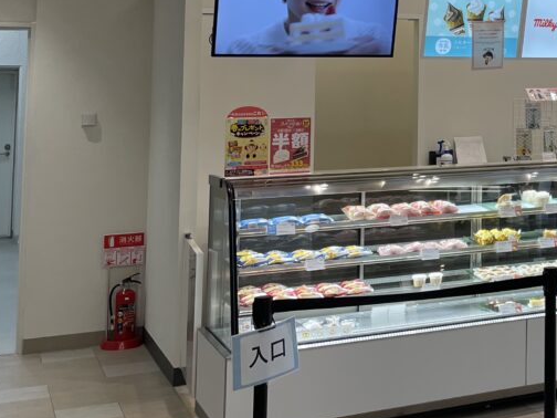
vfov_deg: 21.6
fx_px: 1062
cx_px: 638
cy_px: 22
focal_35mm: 66
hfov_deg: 26.6
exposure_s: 1/214
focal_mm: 4.2
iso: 40
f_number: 1.6
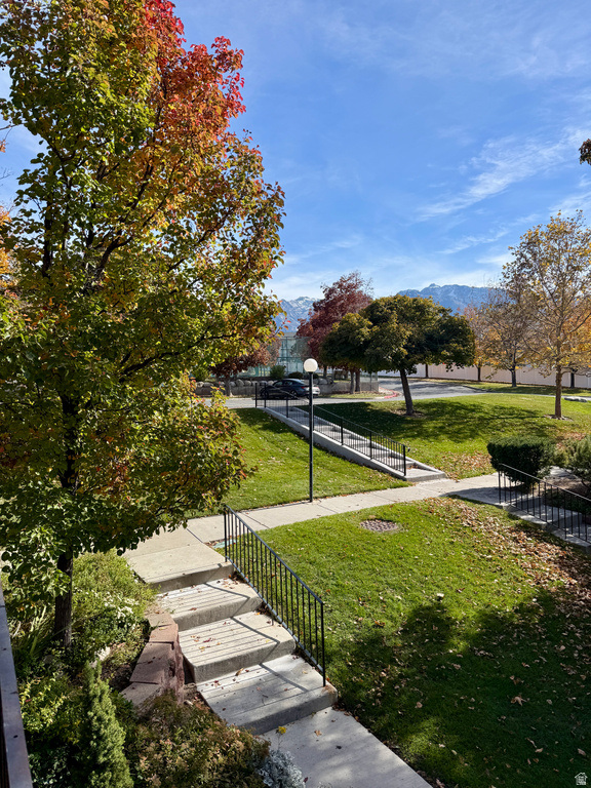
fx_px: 546
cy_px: 394
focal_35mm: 24
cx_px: 296
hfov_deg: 56.8
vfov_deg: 71.6
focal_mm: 6.76
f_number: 1.78
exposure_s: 1/2801
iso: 80
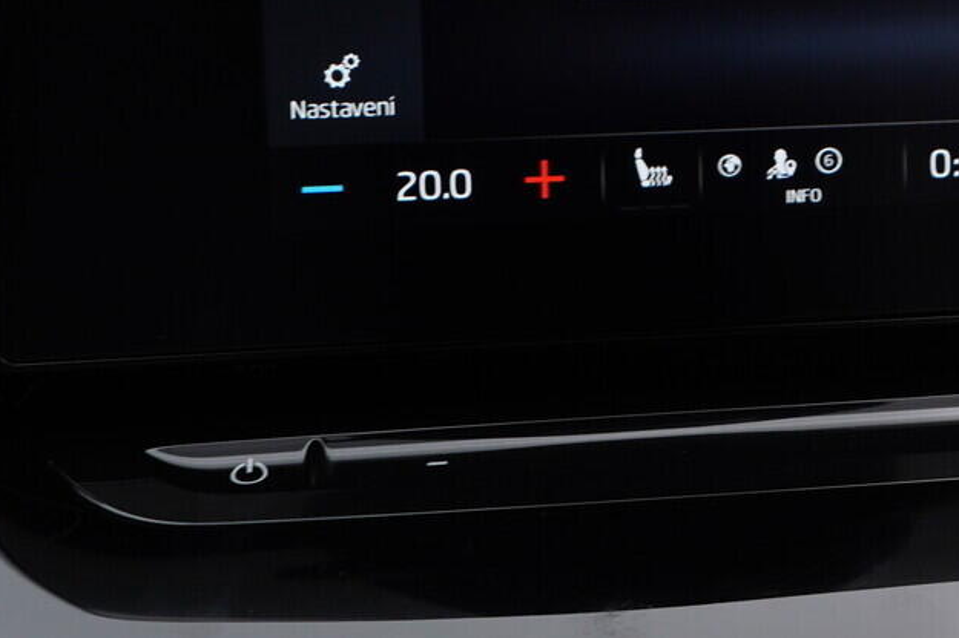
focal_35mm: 83
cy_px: 34
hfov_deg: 24.0
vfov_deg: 16.2
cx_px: 793
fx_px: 2210
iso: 125
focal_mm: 24
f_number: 4.5
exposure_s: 1/50
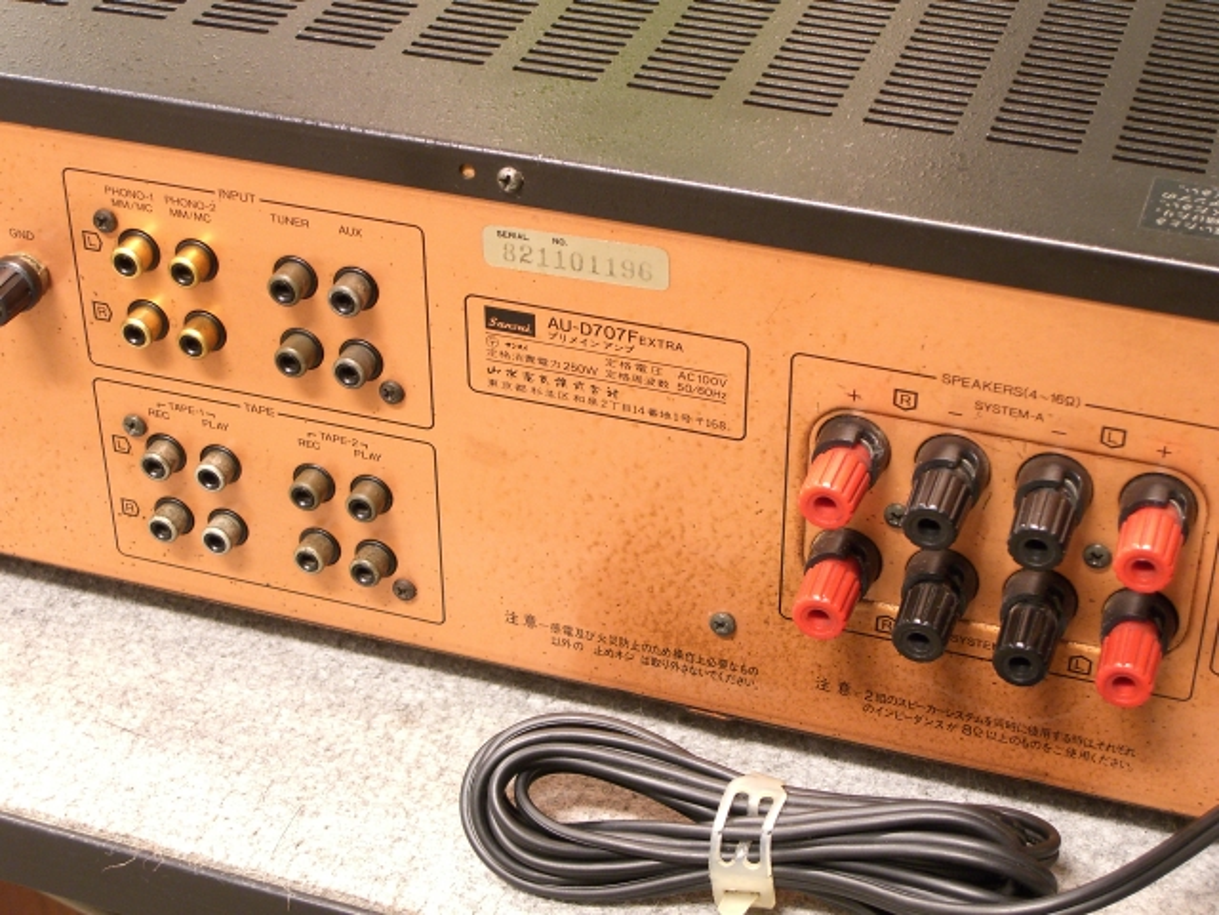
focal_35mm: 68
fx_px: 2395
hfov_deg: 28.6
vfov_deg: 21.6
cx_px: 610
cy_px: 458
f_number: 4
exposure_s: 1/2
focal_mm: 14.2
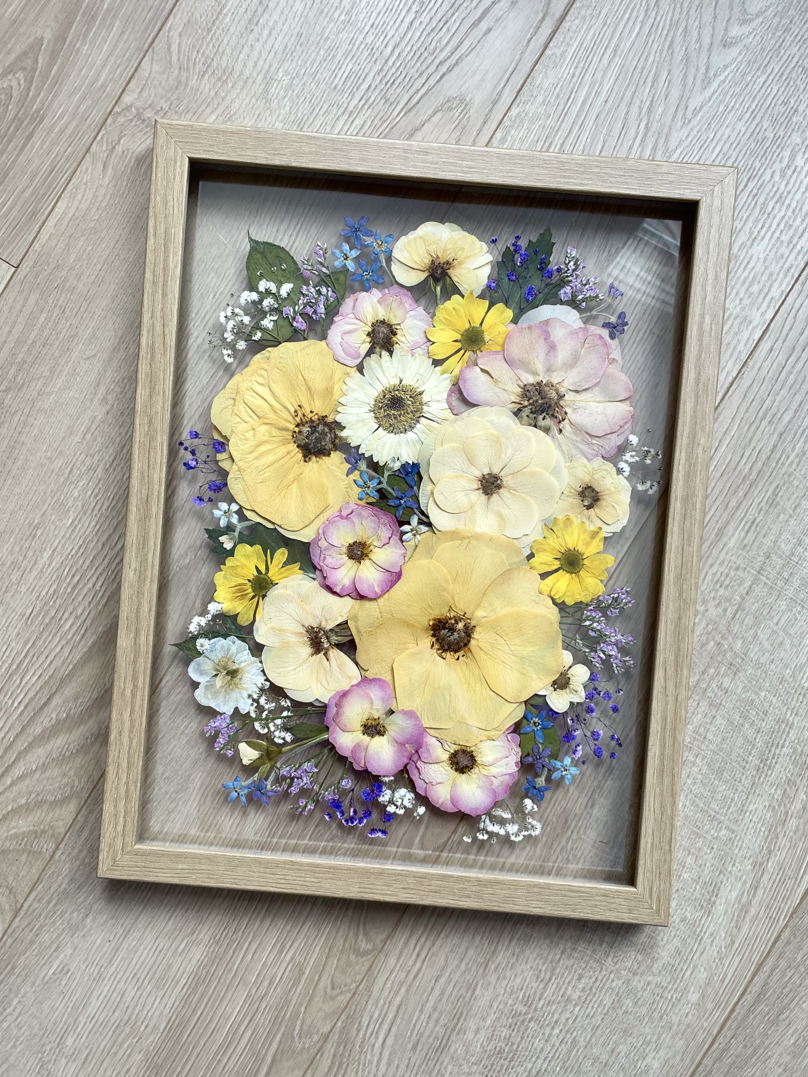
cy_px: 538
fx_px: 809
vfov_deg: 67.3
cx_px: 404
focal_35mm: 26
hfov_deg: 53.1
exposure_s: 1/121
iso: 32
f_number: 1.6
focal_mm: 4.2
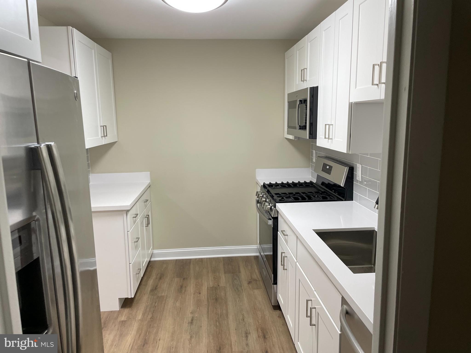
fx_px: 354
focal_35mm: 26
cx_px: 236
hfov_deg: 67.3
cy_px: 176
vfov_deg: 53.1
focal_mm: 4.2
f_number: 1.6
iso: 125
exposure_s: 1/120
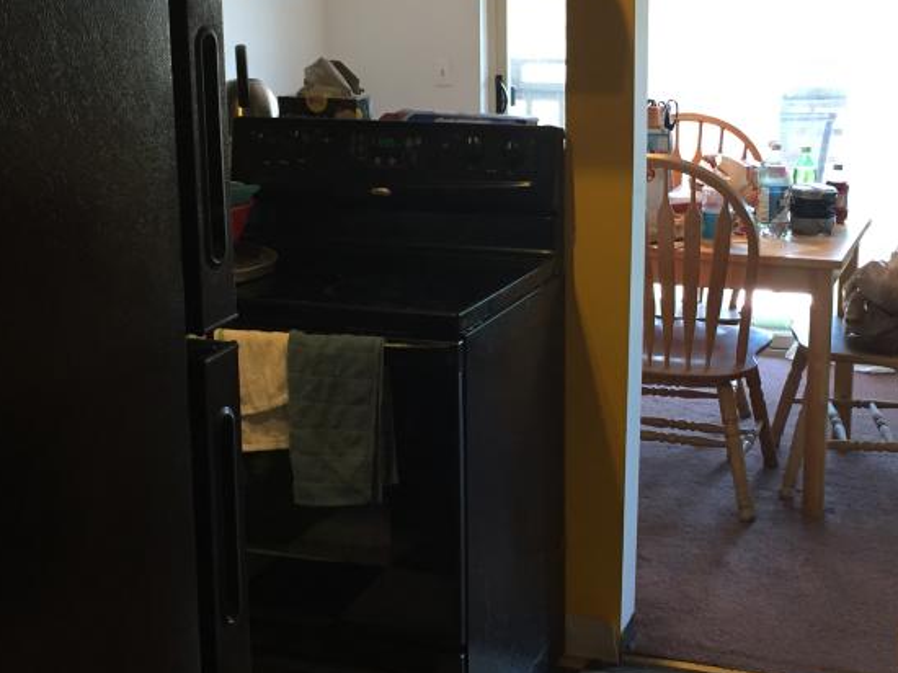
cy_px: 248
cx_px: 511
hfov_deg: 35.5
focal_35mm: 54
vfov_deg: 26.9
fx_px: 1400
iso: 100
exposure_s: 1/30
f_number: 2.2
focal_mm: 4.15
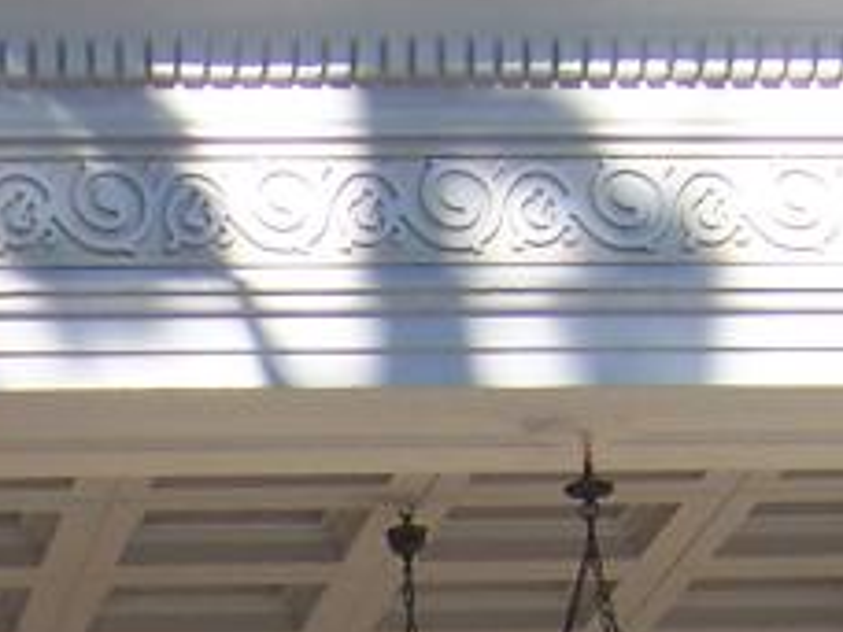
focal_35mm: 198
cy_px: 1567
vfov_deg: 7.0
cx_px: -388
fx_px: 4822
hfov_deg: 9.7
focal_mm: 7.3
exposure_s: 1/750
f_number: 3.3
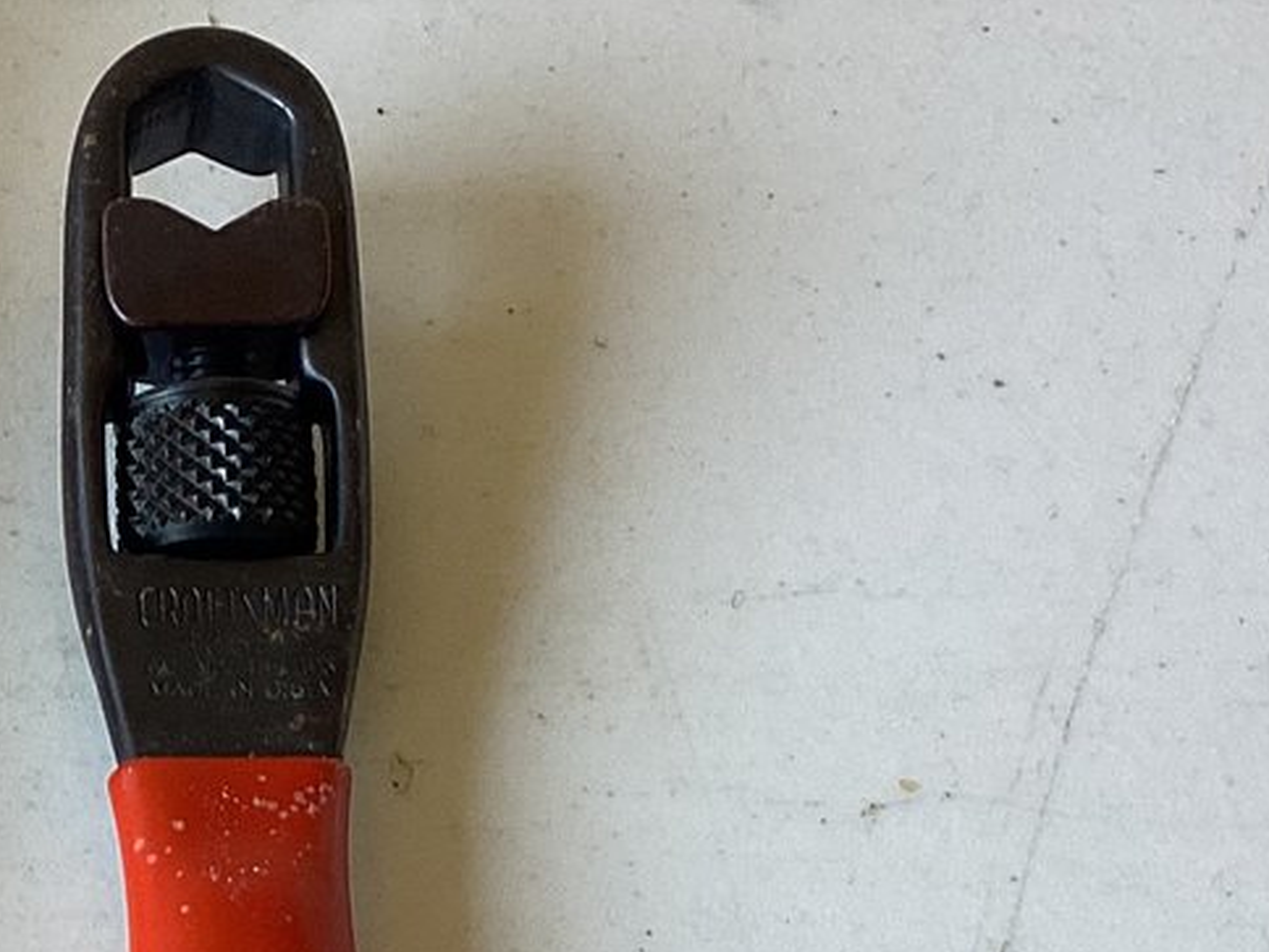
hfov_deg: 19.6
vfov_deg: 15.0
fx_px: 3556
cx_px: -30
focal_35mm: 97
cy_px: 964
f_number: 2.4
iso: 64
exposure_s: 1/60
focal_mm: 3.3
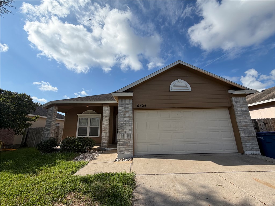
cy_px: 103
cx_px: 138
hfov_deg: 102.1
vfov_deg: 85.7
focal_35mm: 14
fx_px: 111
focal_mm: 2.22
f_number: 2.2
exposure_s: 1/1087
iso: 20
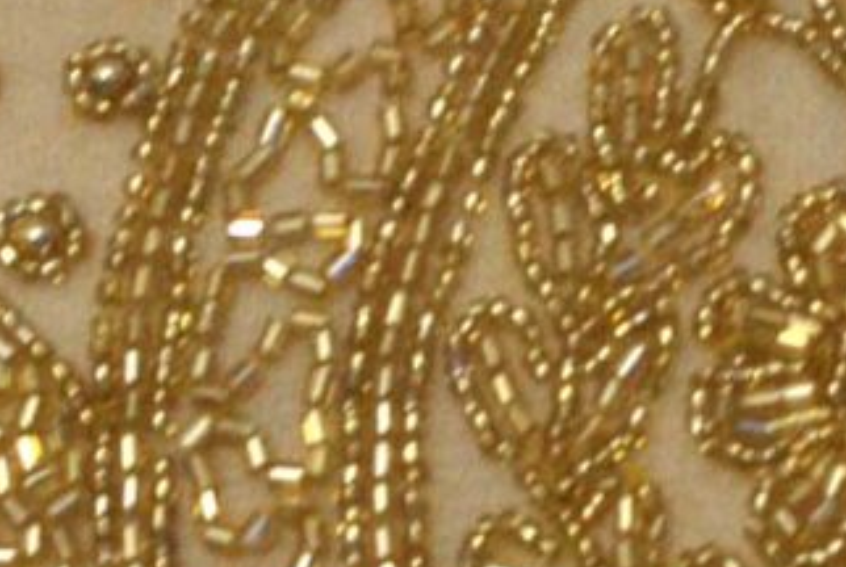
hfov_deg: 6.6
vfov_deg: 4.4
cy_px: 496
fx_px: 7298
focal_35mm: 310
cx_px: 439
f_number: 4.2
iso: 400
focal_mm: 26
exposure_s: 1/25
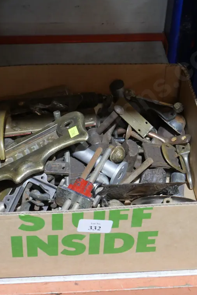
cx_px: 84
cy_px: 146
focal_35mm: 73
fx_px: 599
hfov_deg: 18.7
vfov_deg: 27.7
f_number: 5.3
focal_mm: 26
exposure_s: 1/60
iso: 1250
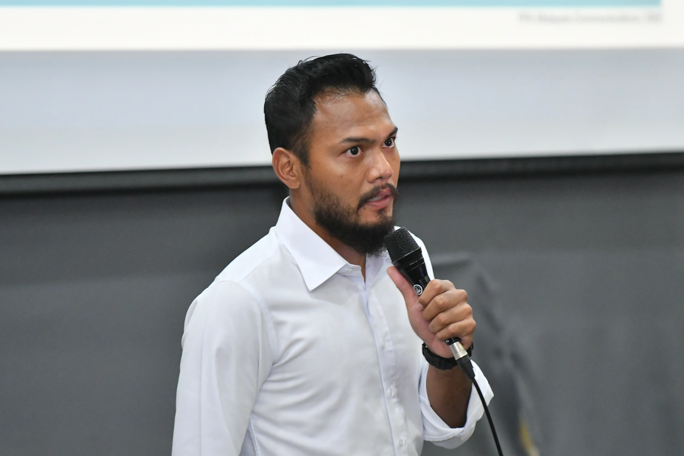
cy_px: 226
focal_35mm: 229
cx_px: 362
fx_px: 4351
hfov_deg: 9.0
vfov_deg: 6.0
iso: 2500
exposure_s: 1/200
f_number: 2.8
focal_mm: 140
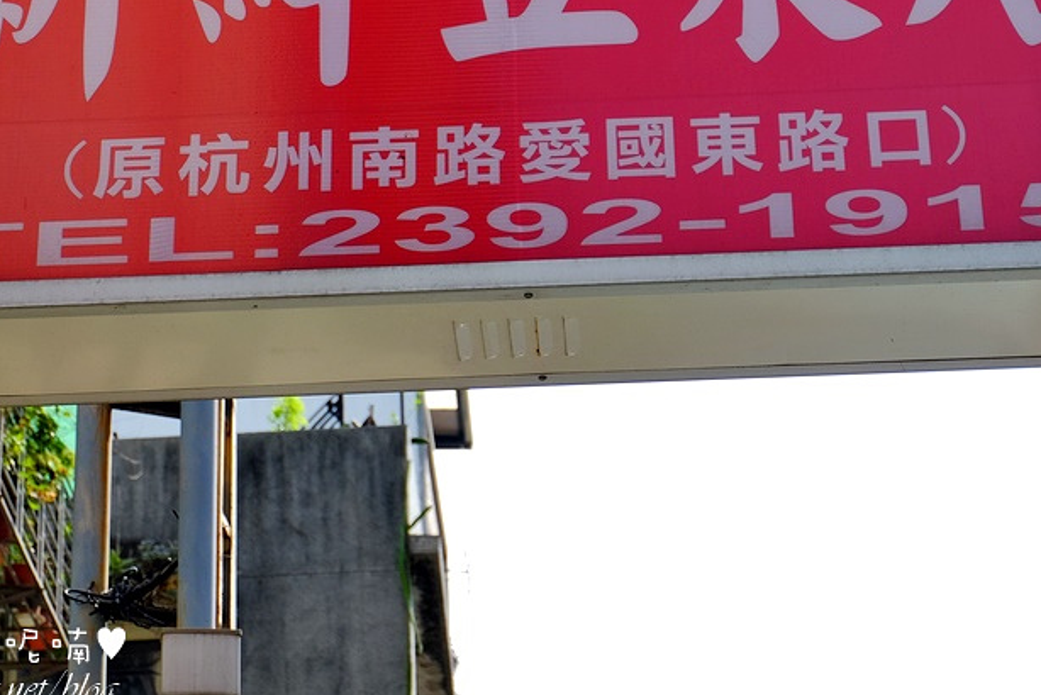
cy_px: 138
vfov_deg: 13.0
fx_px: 3038
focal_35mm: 105
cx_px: 529
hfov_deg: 19.4
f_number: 5.6
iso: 200
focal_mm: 41.8
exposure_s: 1/550
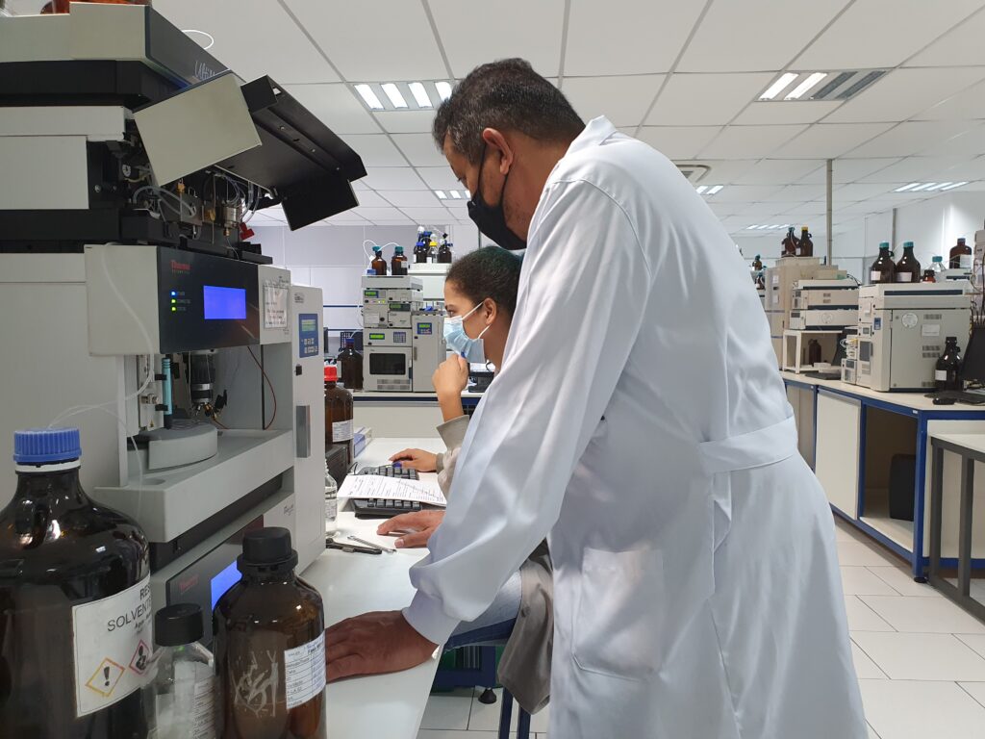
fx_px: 740
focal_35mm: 26
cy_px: 370
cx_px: 492
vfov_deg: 53.1
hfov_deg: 67.3
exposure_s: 1/40
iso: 160
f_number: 2.4
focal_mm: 4.32
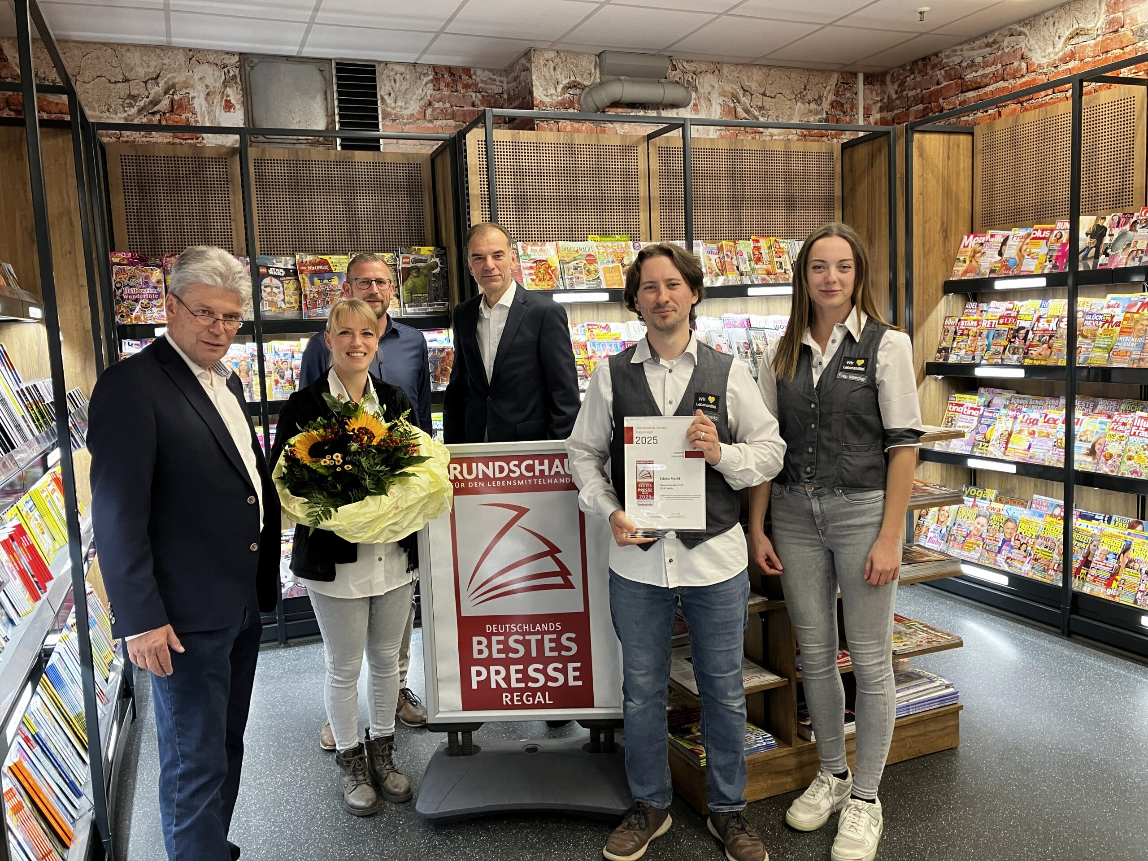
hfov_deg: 63.4
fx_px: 929
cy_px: 430
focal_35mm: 28
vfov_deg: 49.7
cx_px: 574
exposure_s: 1/50
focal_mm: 3.99
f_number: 1.8
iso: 100
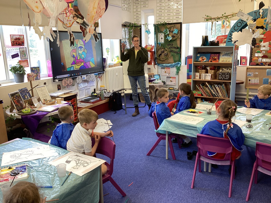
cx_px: 136
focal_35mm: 31
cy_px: 102
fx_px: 243
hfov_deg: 58.4
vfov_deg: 45.4
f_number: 2.4
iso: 64
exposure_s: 1/50
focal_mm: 3.3
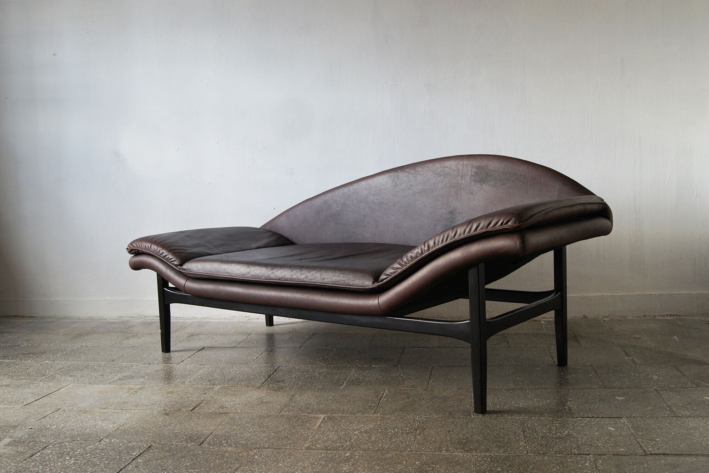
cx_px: 354
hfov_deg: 57.2
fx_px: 650
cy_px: 236
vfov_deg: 40.0
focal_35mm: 33
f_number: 5.6
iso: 400
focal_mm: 22
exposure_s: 1/30
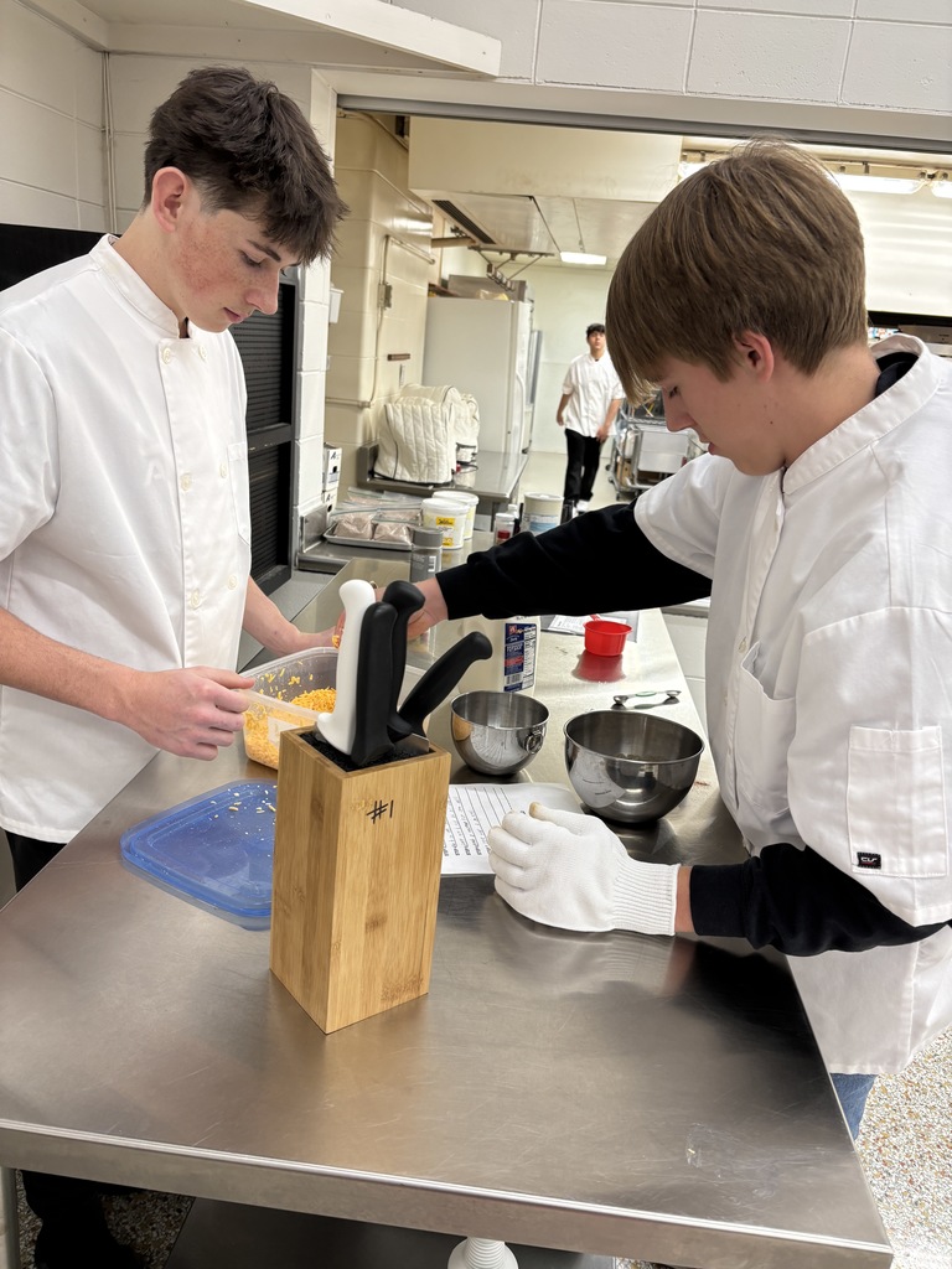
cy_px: 634
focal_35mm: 26
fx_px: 953
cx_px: 476
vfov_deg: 67.3
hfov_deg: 53.1
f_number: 1.6
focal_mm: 5.96
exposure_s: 1/60
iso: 100
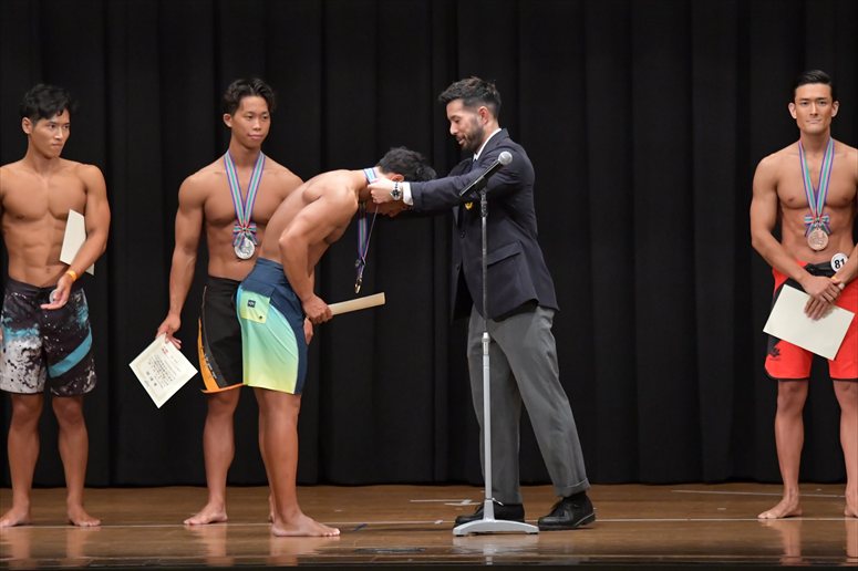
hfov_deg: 10.2
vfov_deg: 6.8
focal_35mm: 202
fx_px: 4812
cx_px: 429
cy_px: 286
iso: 6400
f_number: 5.6
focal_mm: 135
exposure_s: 1/400
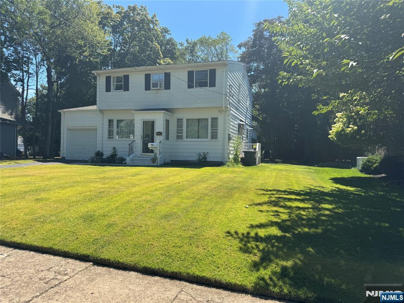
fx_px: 280
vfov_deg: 56.8
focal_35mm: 24
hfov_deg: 71.6
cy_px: 152
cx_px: 202
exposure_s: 1/2415
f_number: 1.78
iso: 80
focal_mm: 6.76
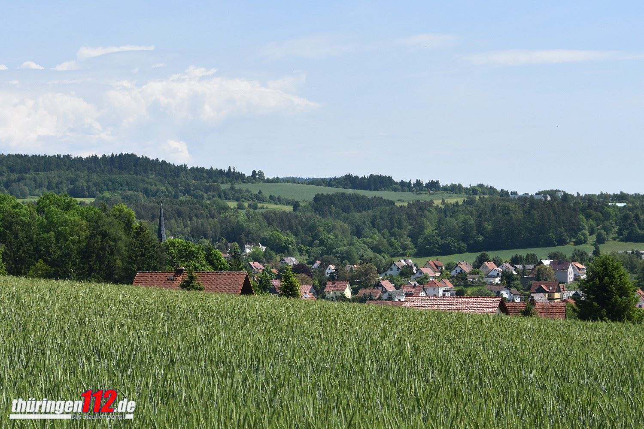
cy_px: 214
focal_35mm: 60
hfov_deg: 33.4
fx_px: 1073
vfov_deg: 22.6
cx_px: 322
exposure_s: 1/500
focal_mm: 40
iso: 180
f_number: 8
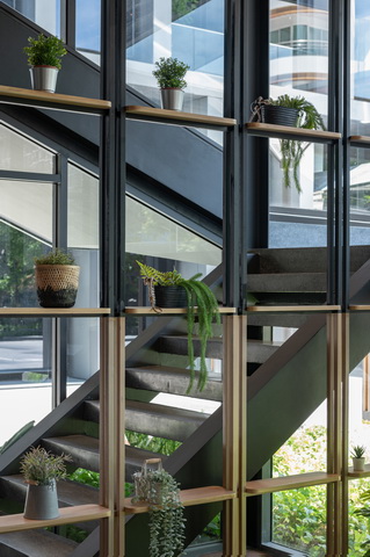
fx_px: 958
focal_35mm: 62
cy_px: 278
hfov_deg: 21.9
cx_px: 185
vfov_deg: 32.4
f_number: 5.6
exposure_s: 1/25
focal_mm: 62
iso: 200
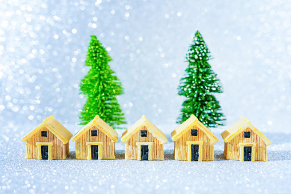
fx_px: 315
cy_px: 97
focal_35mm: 39
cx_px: 146
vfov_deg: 34.2
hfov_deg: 49.6
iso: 100
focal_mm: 39
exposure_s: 1/250
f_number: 5
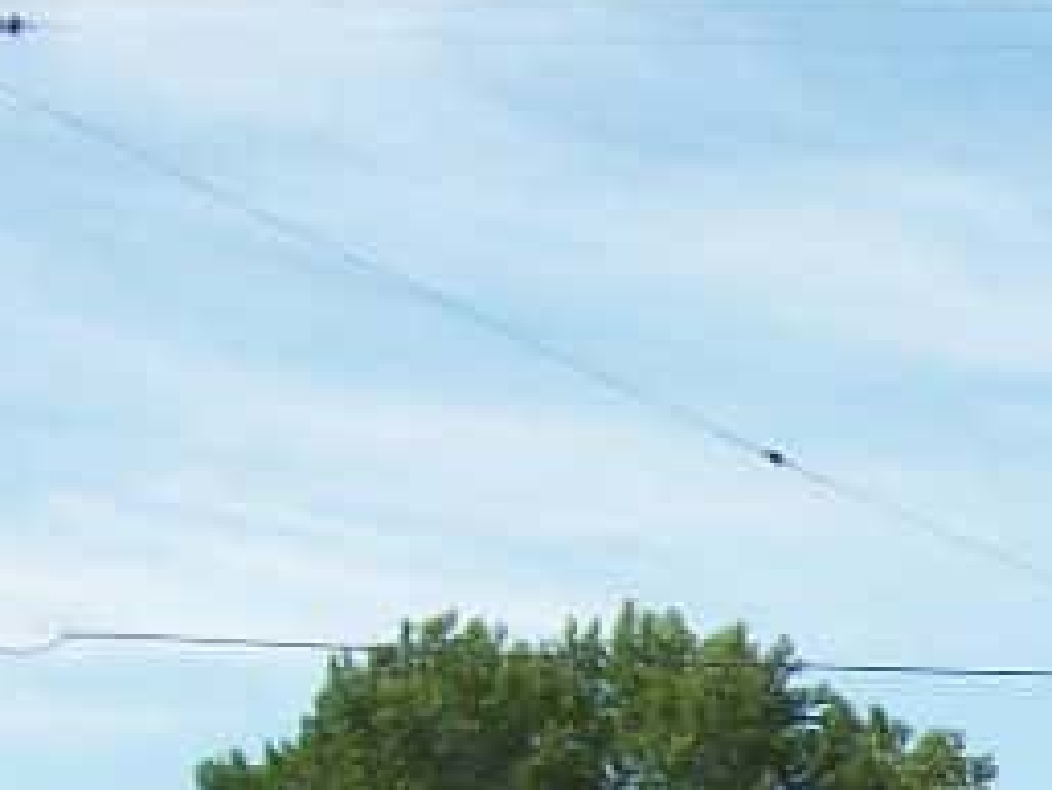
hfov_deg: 8.1
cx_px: 2603
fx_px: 6811
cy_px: 1764
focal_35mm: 224
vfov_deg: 6.4
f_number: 9.9
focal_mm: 7.1
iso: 80
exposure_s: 1/125
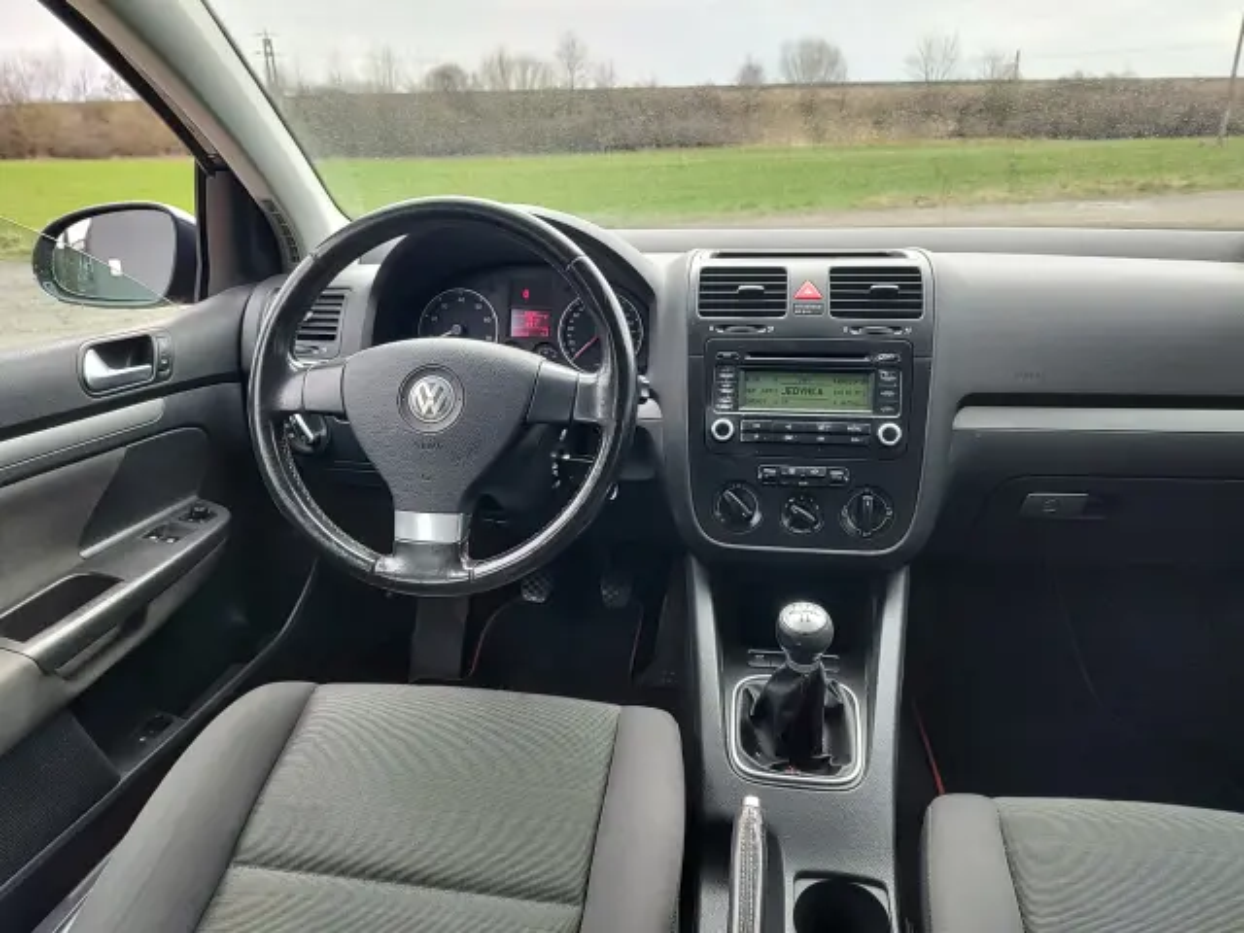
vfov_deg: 58.9
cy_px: 466
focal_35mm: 23
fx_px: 827
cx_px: 622
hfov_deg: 73.9
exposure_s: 1/315
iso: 100
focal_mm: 5.56
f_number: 1.8
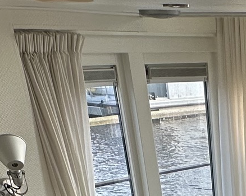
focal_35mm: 78
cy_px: 501
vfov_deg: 13.2
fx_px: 568
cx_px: 304
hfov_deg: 22.3
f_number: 2.2
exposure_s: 1/143
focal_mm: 2.22
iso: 40
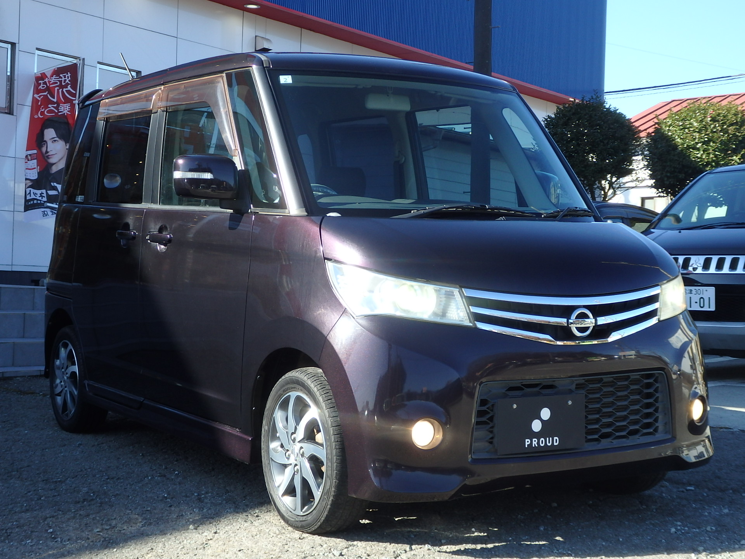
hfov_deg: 35.5
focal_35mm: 54
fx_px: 1162
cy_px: 280
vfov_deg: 27.0
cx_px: 372
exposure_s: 1/320
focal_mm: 9.8
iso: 125
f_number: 4.1
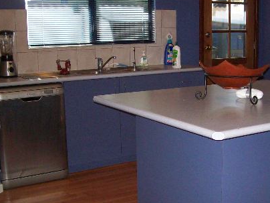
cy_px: 108
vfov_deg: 25.7
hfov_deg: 33.6
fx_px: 445
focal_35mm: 57
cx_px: 167
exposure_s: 1/64
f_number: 2.7
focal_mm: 6
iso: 200
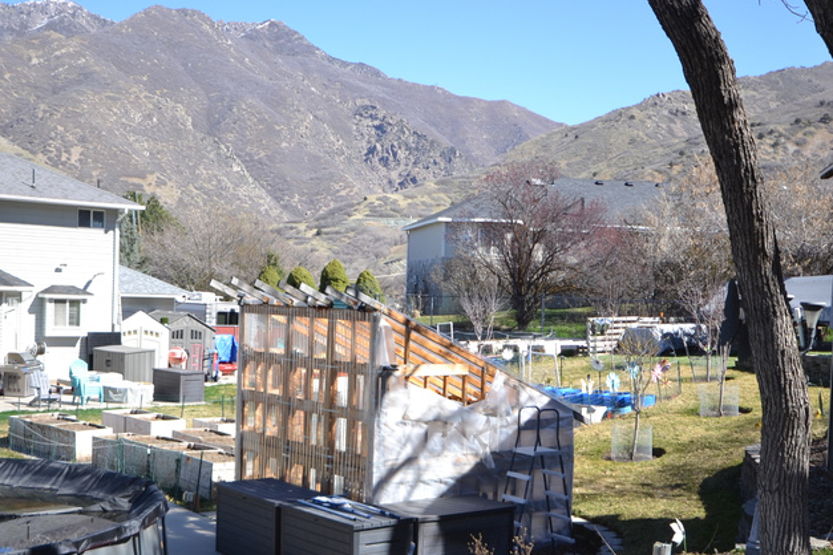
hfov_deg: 40.3
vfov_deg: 27.4
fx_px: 1134
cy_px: 343
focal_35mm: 49
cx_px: 379
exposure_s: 1/160
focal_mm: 20
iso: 100
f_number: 6.3
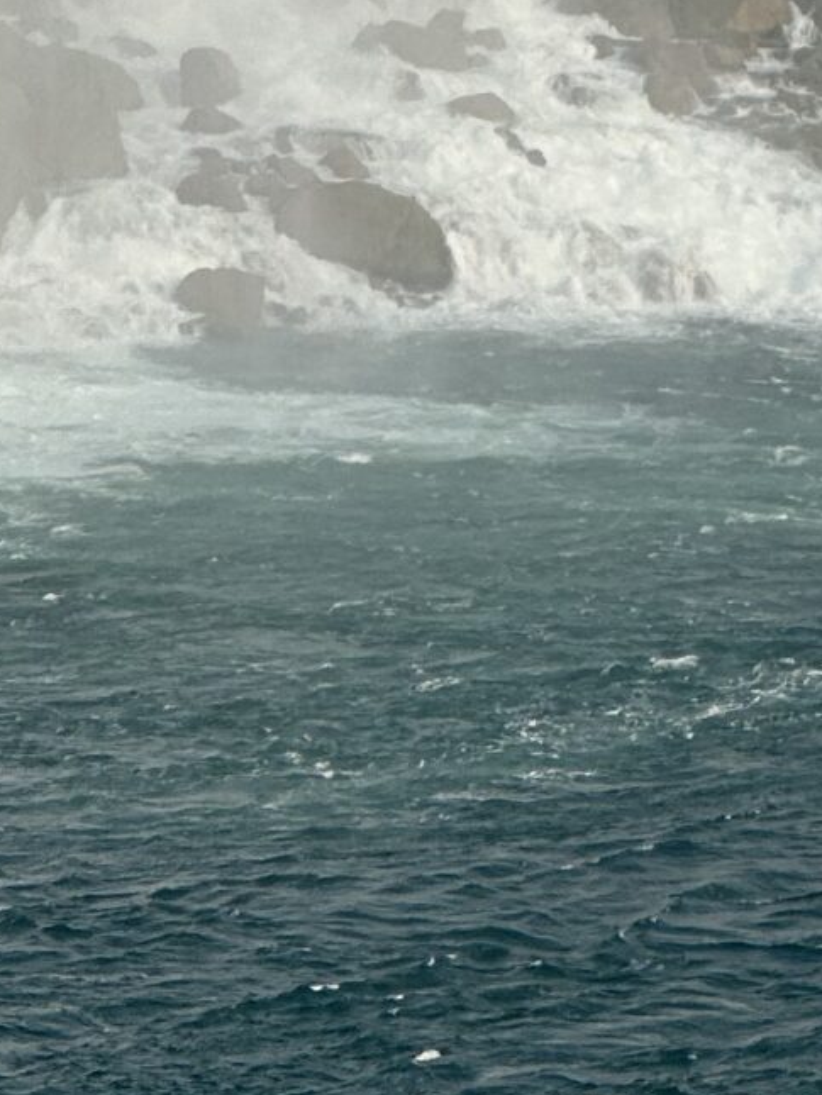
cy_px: -739
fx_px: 9650
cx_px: 1534
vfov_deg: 6.4
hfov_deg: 4.8
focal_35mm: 305
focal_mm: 9
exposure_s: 1/815
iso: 32
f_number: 2.8
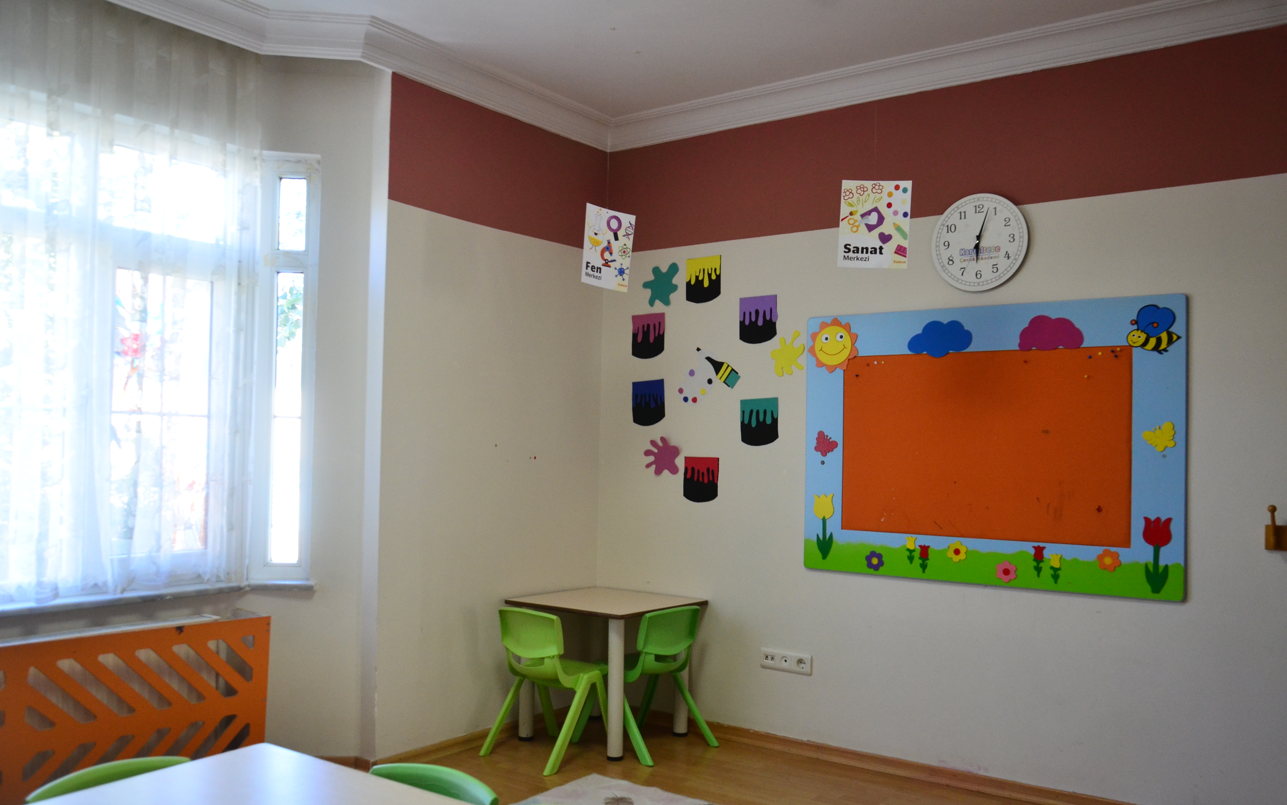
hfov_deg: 66.5
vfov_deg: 44.5
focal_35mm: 28
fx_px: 982
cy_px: 423
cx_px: 651
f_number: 3.5
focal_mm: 18
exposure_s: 1/100
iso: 1000
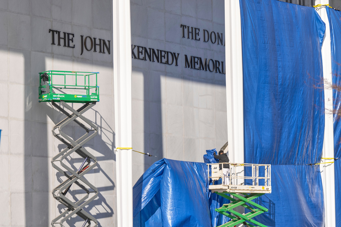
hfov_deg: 12.2
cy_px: 114
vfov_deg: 8.2
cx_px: 170
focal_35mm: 168
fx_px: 1591
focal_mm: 112
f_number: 2.8
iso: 100
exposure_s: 1/2500
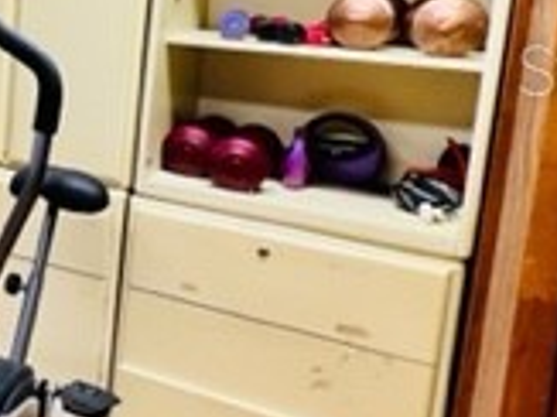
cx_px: -253
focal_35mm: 51
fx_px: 820
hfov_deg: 27.5
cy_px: 68
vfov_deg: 27.8
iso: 160
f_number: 1.8
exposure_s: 1/60
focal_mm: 1.57
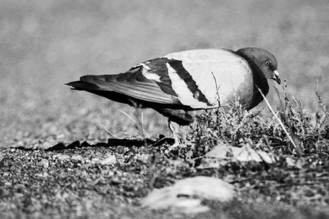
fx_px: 10962
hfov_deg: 1.7
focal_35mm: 1200
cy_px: 110
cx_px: 164
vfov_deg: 1.1
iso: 4000
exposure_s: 1/3200
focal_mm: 1200
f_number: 13
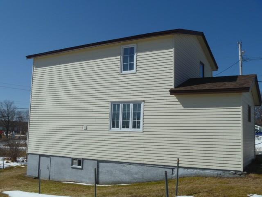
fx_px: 265
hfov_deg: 52.6
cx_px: 131
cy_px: 98
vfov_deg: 40.7
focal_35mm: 35
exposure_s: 1/640
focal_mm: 6.3
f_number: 5.6
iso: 80
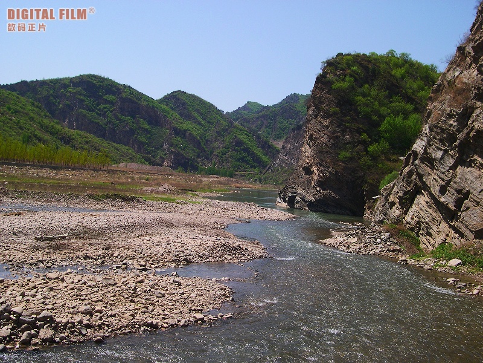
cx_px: 242
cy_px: 182
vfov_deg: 37.7
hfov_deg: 49.0
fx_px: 530
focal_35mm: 38
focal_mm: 8
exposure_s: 1/192
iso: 100
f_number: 7.6
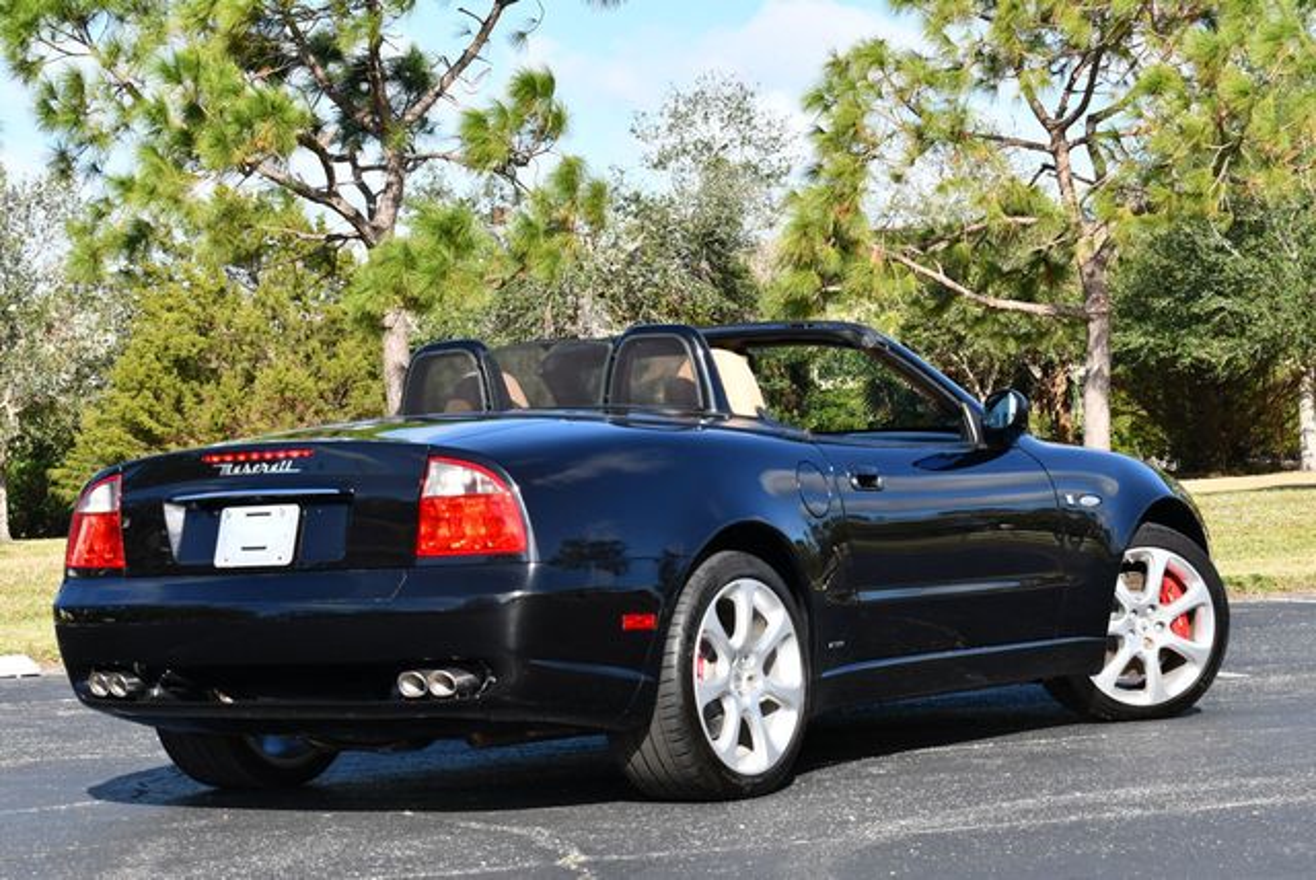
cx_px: 658
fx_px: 3366
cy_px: 440
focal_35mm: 92
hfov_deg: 22.1
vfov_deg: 14.9
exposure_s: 1/250
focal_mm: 46
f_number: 8
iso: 125
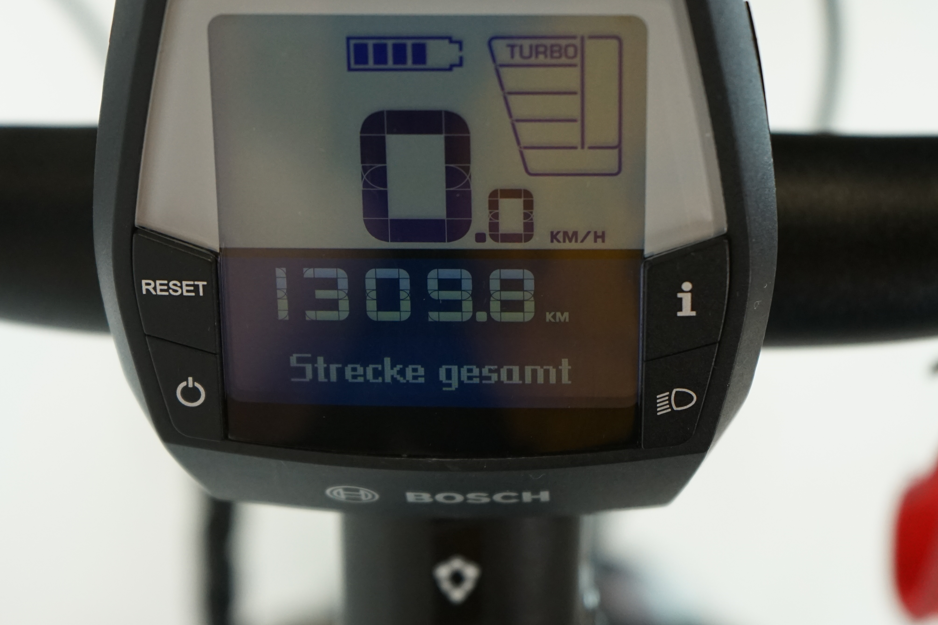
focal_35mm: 85
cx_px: 419
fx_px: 2214
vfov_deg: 16.0
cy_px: 224
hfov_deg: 23.9
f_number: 5
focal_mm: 57
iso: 1600
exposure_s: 1/200
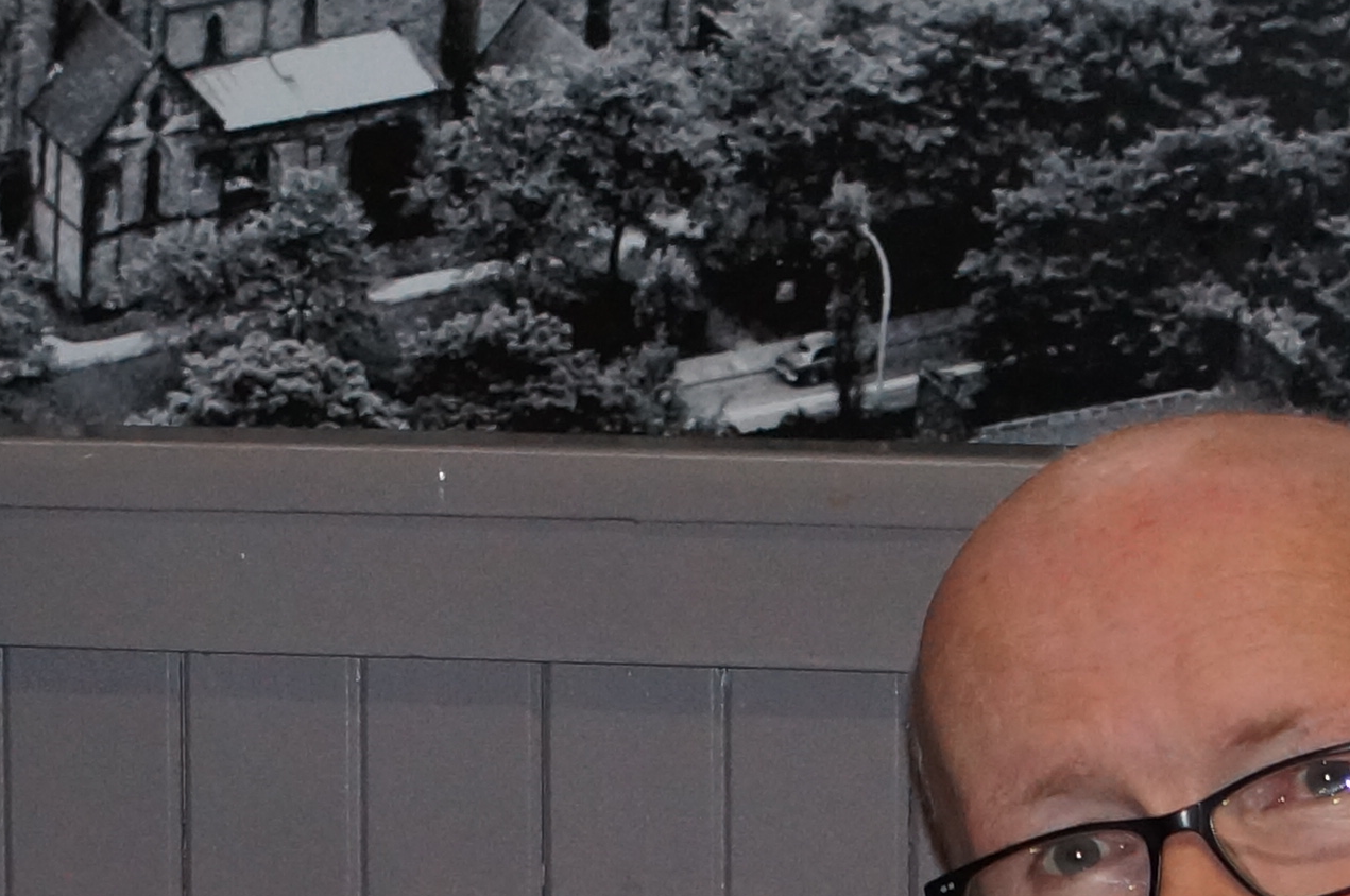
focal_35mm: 261
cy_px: 1268
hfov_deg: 7.9
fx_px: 9772
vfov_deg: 5.2
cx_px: 445
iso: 800
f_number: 5.6
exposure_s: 1/60
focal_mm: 45
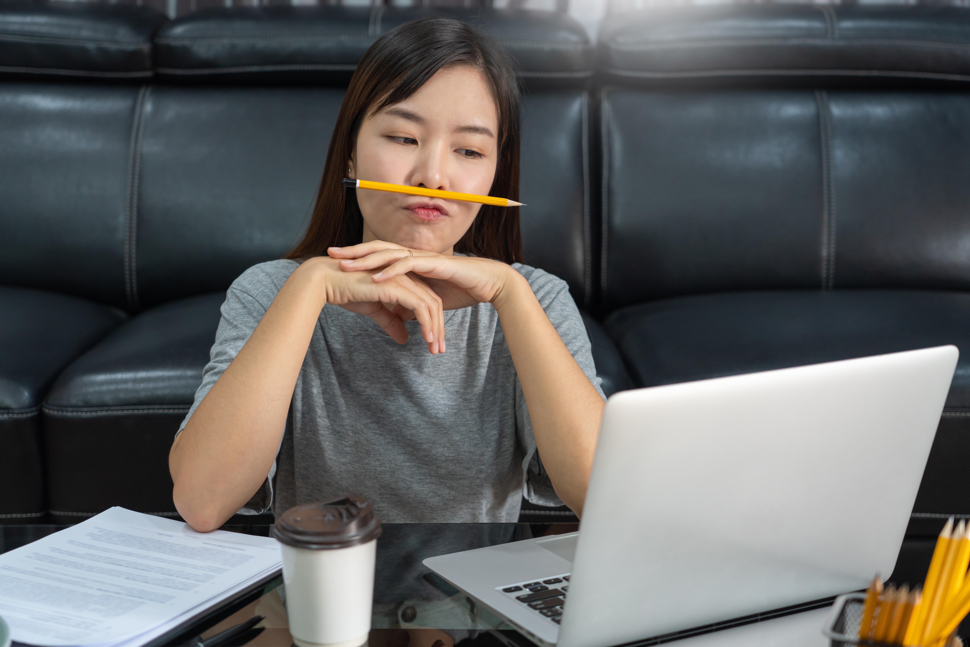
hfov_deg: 33.9
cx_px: 485
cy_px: 324
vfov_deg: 23.0
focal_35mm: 59
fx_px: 1590
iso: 800
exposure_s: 1/60
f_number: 4
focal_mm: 59
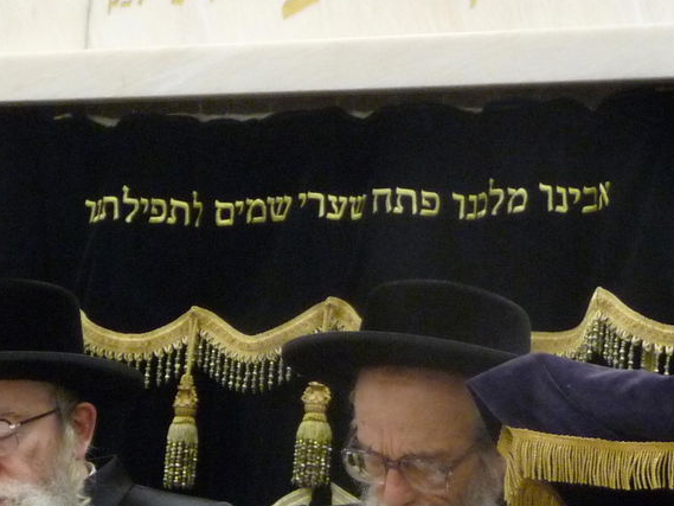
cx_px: 288
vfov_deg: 8.3
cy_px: 511
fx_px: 3447
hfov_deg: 11.2
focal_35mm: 177
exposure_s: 1/20
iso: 400
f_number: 4.6
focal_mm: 12.2
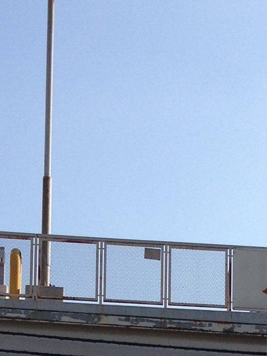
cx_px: 240
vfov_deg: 11.6
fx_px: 1595
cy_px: 679
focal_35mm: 155
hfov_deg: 9.5
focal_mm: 4.12
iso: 50
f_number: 2.4
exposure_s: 1/1205
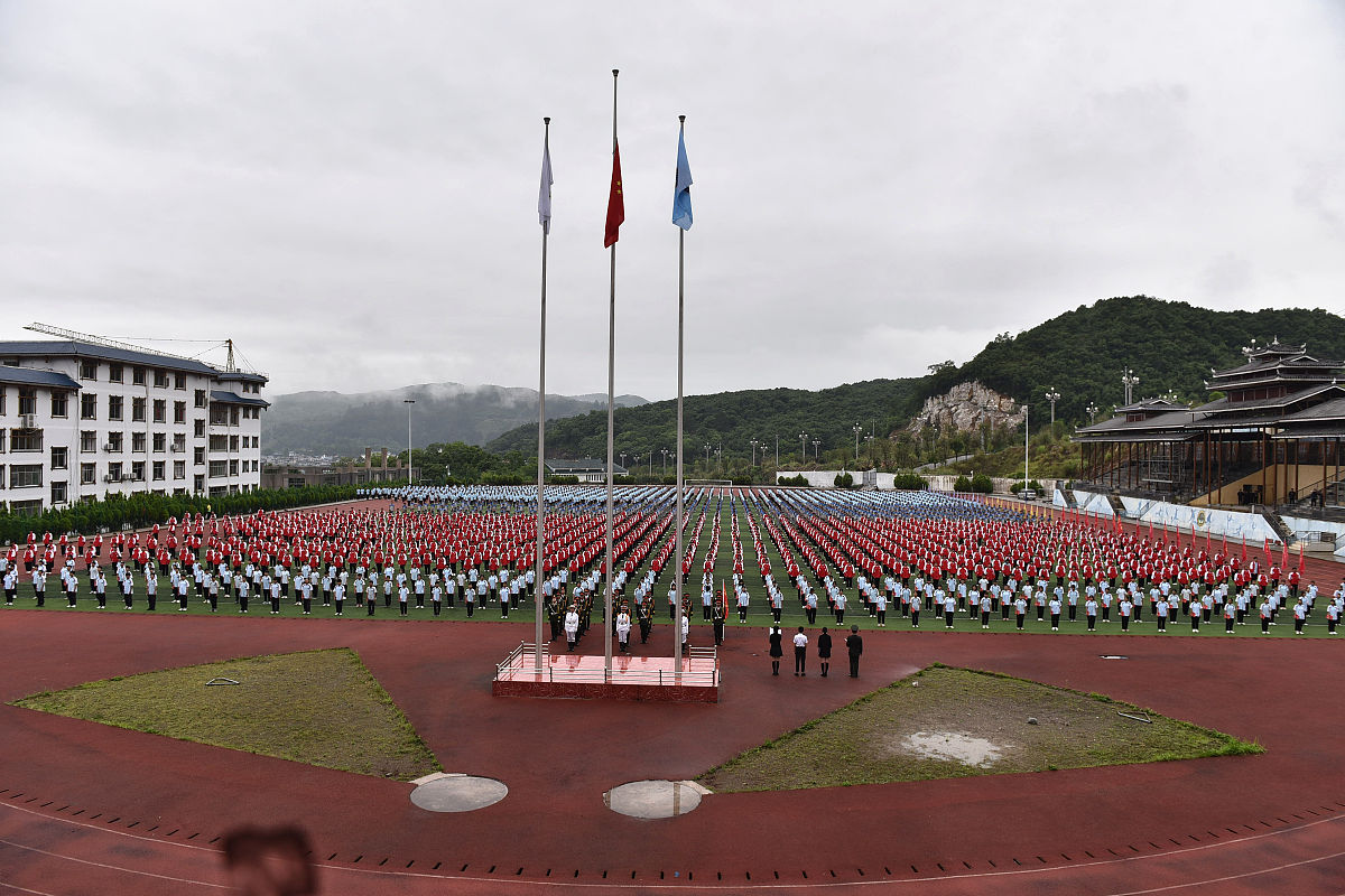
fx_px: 897
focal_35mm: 24
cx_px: 672
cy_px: 448
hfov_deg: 73.7
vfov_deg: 53.1
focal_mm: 24
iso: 160
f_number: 5.6
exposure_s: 1/320
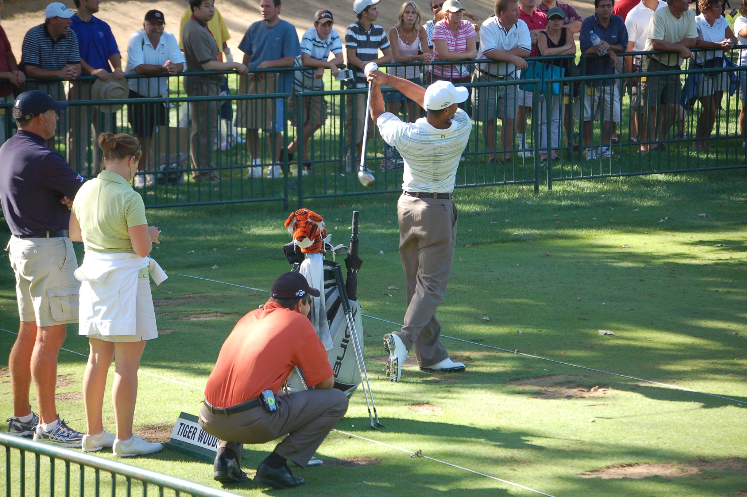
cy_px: 248
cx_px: 374
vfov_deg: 8.7
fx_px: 3265
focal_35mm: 158
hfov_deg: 13.1
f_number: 4.8
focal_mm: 105
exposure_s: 1/500
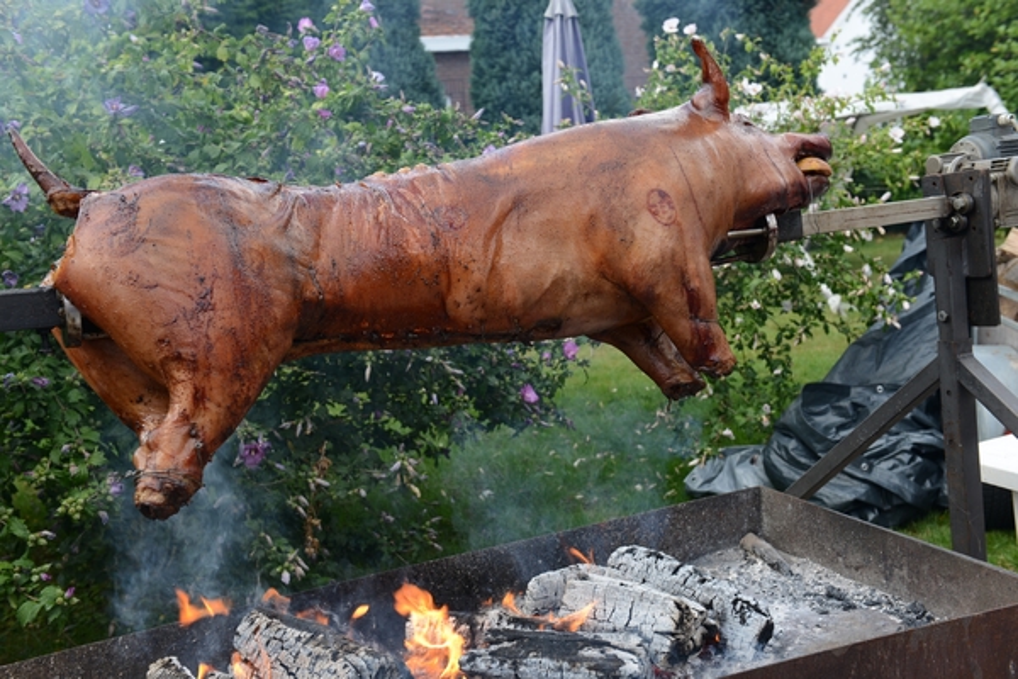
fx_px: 1244
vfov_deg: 30.5
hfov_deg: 44.5
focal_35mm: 44
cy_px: 340
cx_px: 509
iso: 200
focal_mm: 44
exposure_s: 1/160
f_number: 6.3
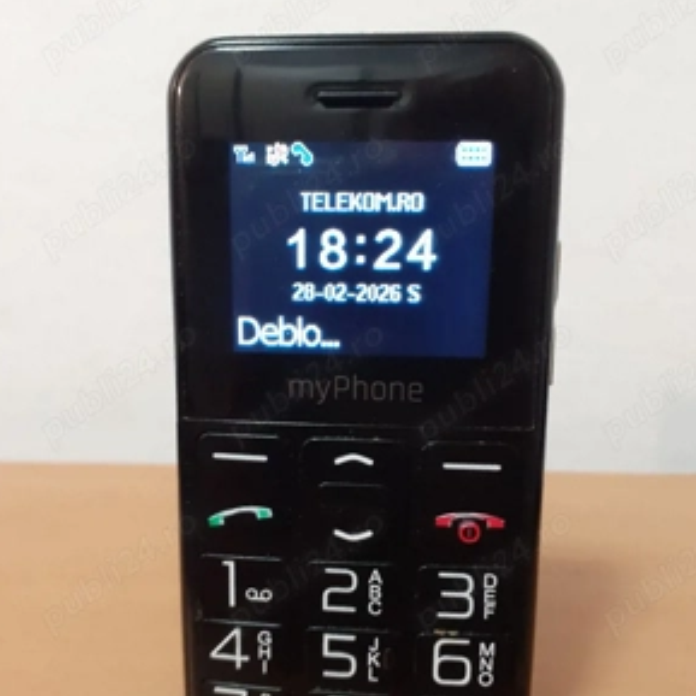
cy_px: 412
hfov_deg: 49.7
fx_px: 751
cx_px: 354
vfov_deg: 49.5
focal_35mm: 33
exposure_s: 1/25
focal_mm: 3.6
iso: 250
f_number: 1.9
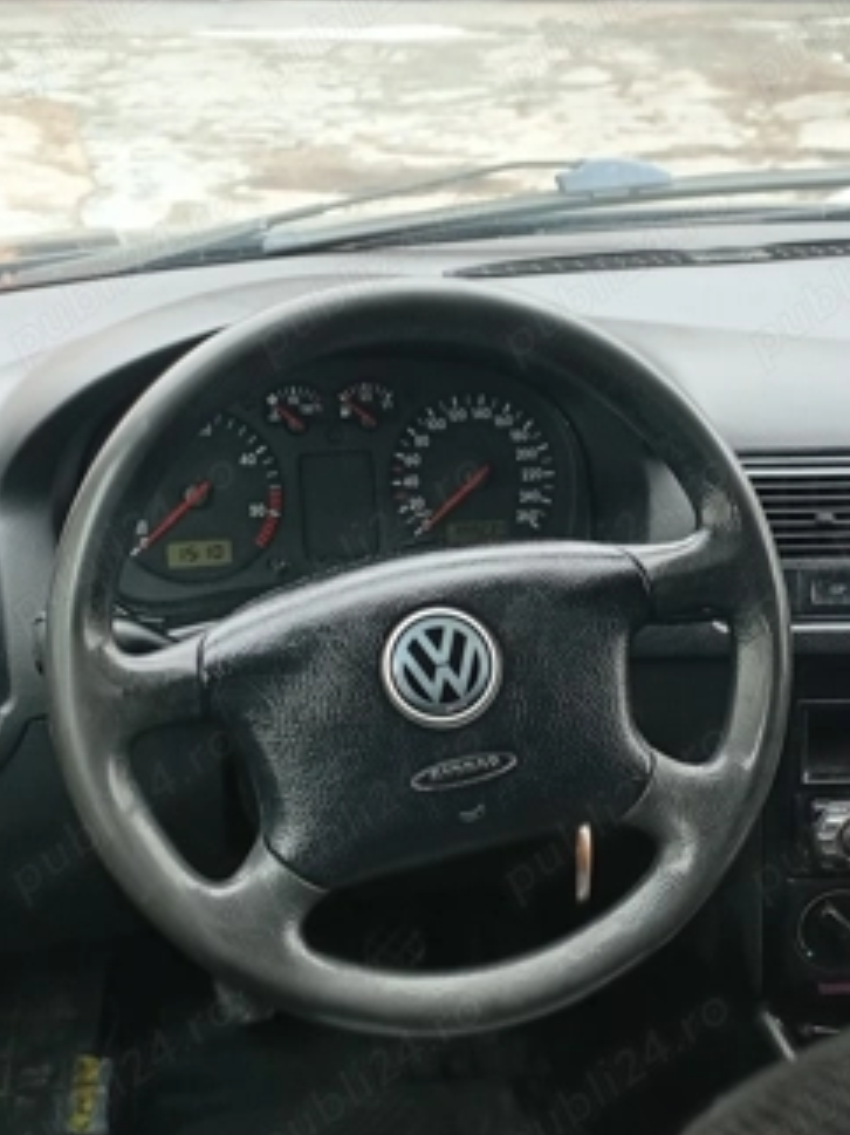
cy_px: 597
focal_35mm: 58
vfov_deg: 33.2
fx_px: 1900
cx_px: 492
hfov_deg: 25.2
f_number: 1.8
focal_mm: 3.98
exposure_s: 1/50
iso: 228
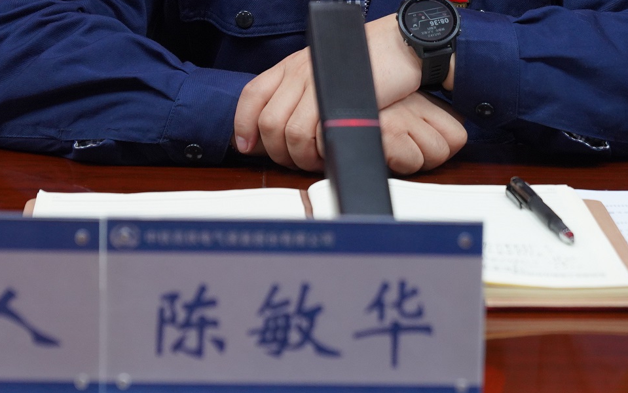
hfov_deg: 14.0
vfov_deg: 8.7
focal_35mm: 149
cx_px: 408
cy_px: -82
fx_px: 2550
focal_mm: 59
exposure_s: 1/160
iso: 1250
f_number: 4
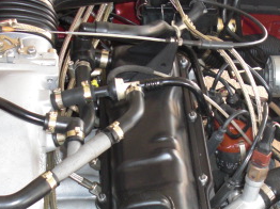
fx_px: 711
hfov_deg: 22.2
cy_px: 170
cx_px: 166
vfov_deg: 16.6
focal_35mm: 88
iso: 200
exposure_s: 1/60
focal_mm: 6.3
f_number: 2.8
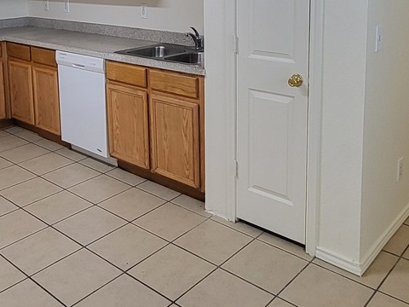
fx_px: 461
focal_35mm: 39
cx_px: 190
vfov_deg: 34.8
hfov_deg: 47.8
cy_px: 32
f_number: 2.2
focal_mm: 1.74
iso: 200
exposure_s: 1/60
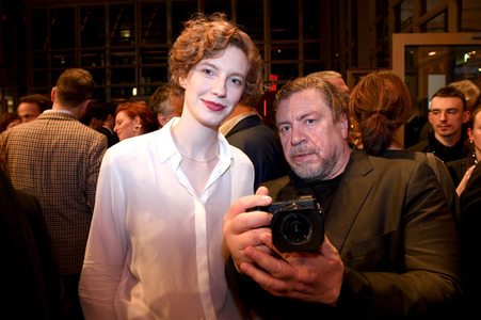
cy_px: 160
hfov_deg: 73.8
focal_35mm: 24
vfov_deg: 53.1
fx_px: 320
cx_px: 240
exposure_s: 1/40
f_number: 5.6
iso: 1250
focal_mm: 24
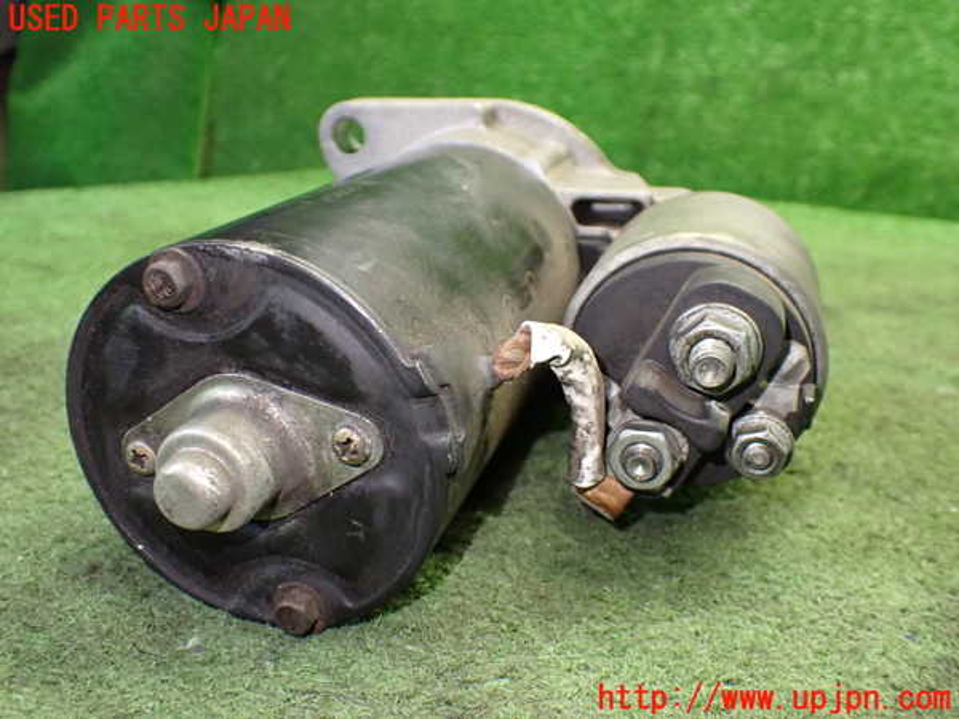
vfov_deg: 44.2
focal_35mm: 32
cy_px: 360
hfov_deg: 56.8
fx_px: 887
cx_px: 480
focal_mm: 5.79
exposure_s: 1/50
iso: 800
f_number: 2.4
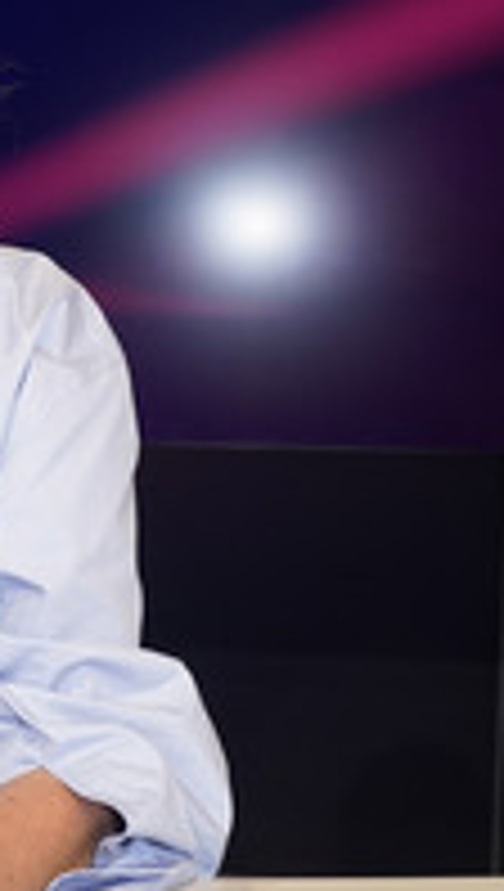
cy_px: 410
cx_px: -160
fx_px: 2082
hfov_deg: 13.3
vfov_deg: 24.2
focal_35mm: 88
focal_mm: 37
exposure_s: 1/160
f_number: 5.6
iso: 2000
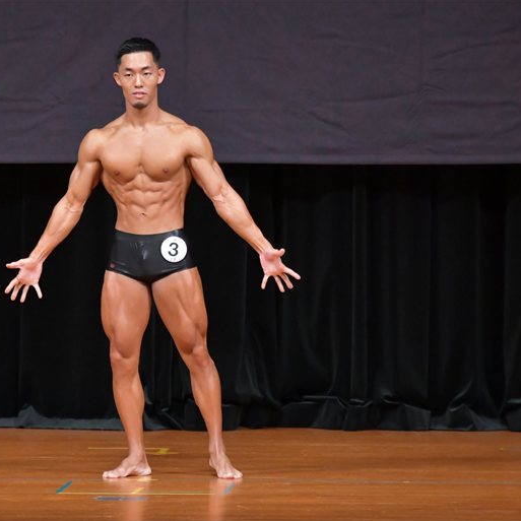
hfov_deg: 4.8
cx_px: 157
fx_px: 6232
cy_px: 261
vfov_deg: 4.8
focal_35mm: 366
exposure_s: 1/400
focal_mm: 190
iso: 5000
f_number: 5.6
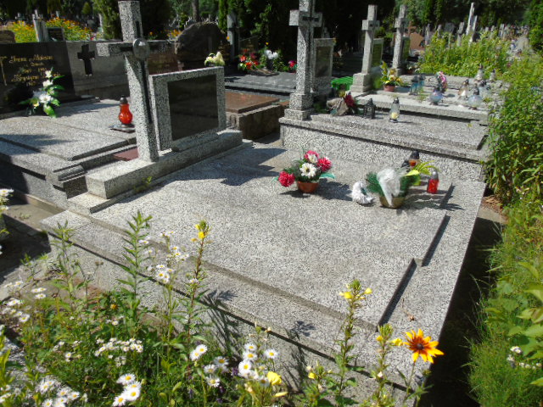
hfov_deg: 69.4
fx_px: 392
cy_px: 204
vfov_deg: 54.9
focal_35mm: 25
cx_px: 272
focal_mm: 4.4
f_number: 3.4
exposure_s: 1/800
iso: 80
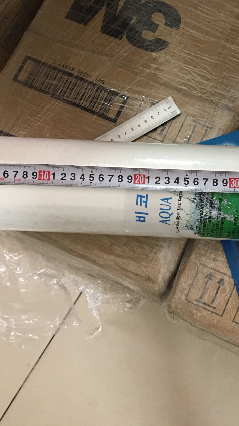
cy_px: 214
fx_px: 484
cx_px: 207
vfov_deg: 47.4
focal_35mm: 43
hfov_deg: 26.9
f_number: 2.2
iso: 100
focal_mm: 4.15
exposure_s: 1/8
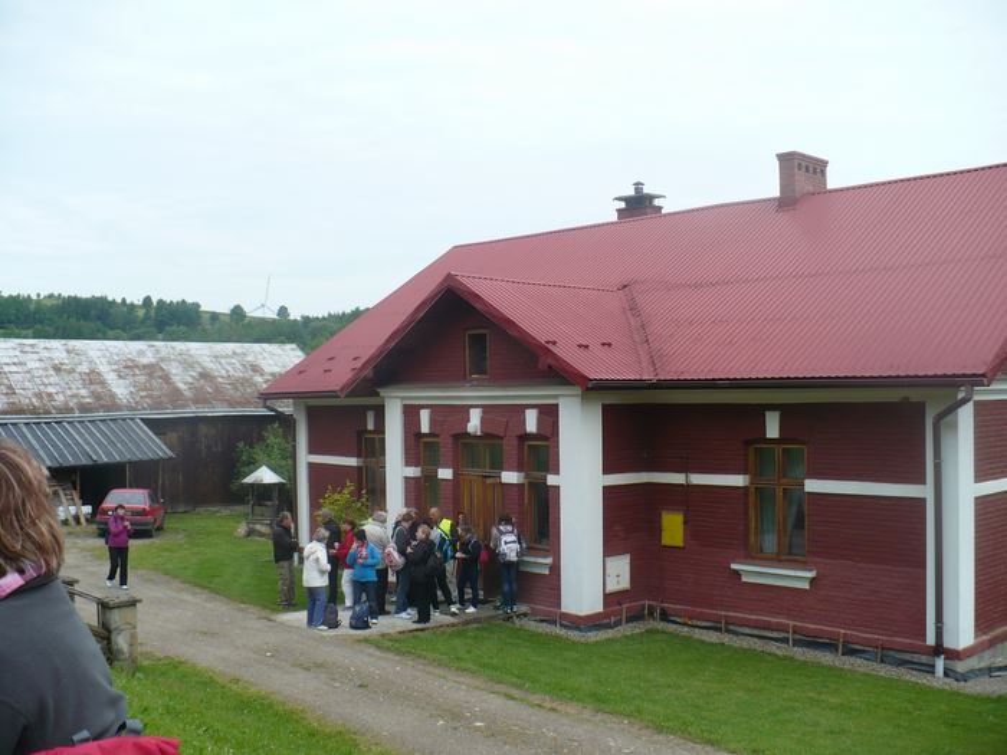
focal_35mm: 37
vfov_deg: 38.7
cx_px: 504
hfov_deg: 50.1
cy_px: 378
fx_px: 1076
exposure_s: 1/640
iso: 100
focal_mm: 6.1
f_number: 2.8
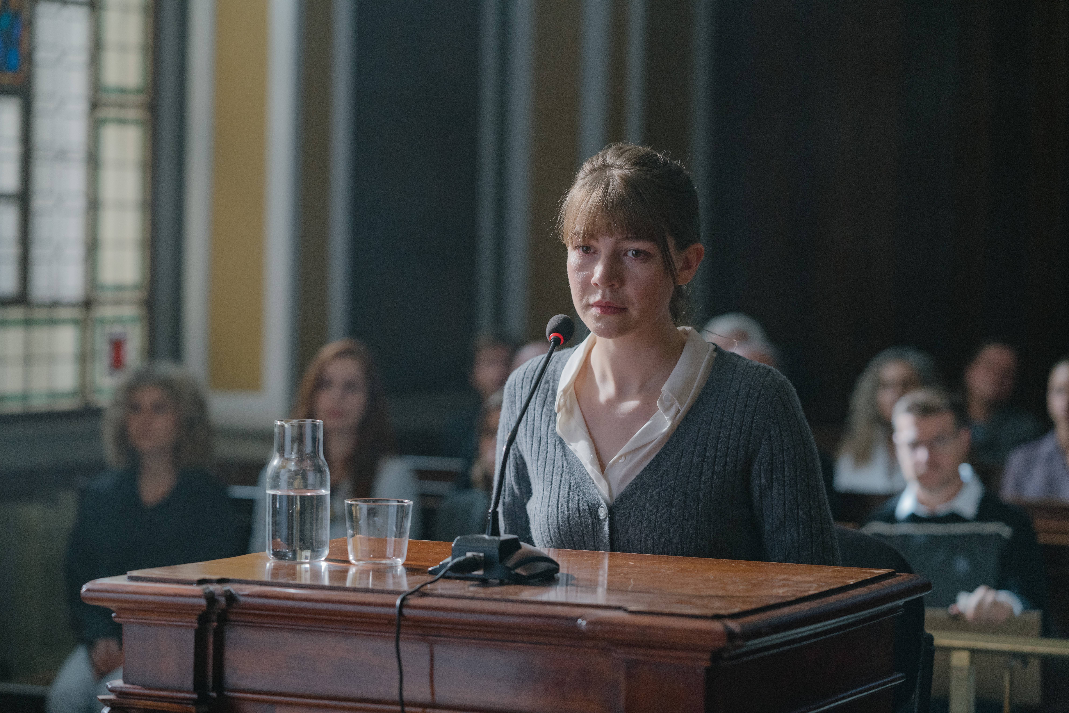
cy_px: 356
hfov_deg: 18.9
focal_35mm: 108
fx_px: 3207
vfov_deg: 12.7
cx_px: 534
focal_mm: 108
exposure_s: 1/100
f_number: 3.5
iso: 1600
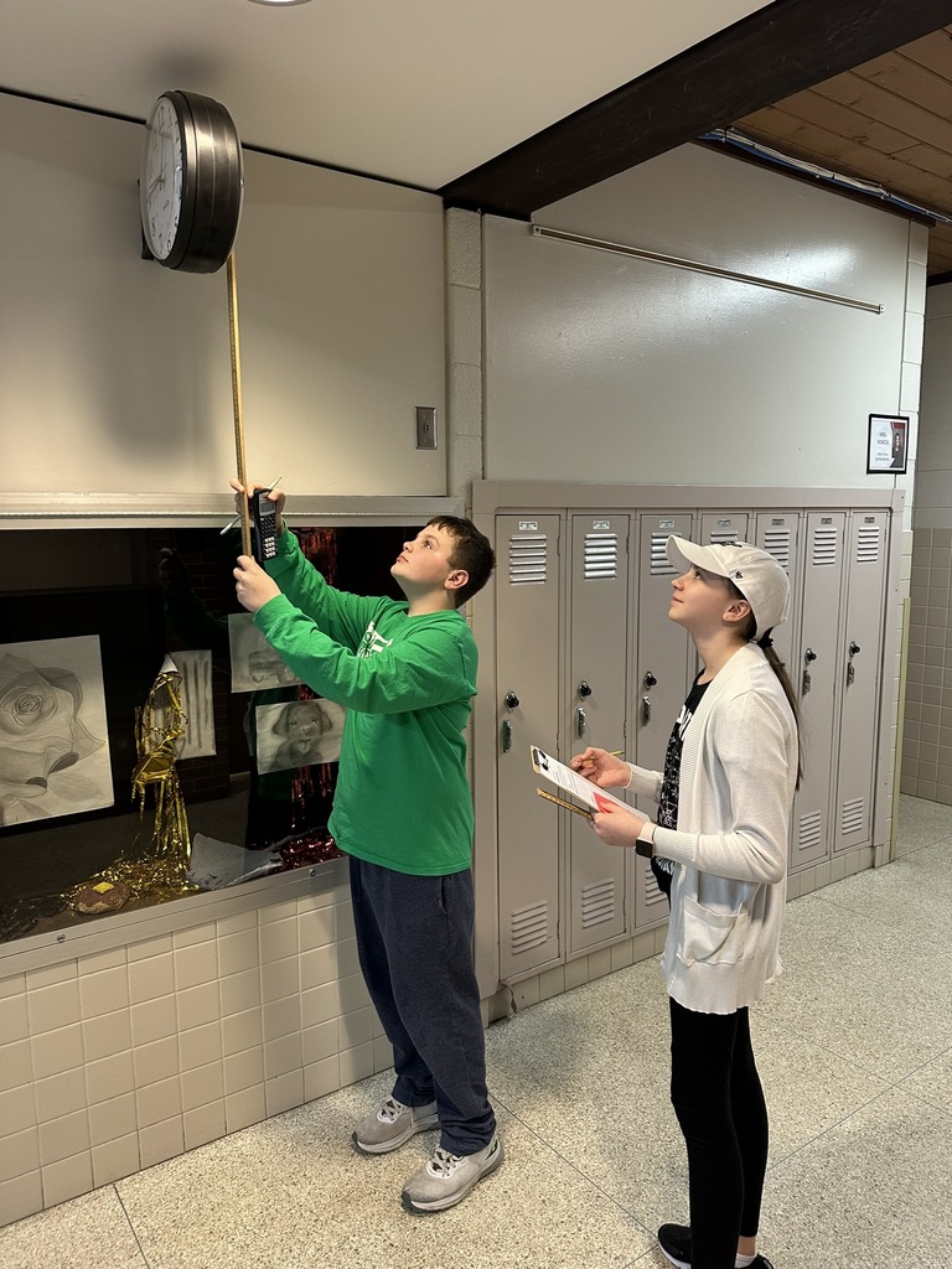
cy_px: 634
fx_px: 880
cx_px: 476
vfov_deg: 71.6
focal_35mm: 24
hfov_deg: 56.8
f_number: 1.78
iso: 200
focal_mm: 6.86
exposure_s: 1/60
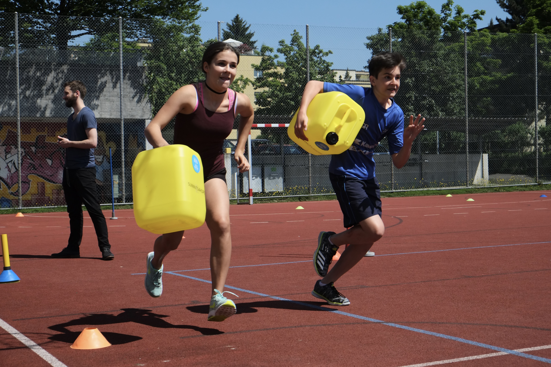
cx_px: 276
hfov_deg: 33.9
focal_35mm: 59
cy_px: 184
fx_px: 903
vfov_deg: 23.0
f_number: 7.1
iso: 800
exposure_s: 1/2500
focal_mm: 39
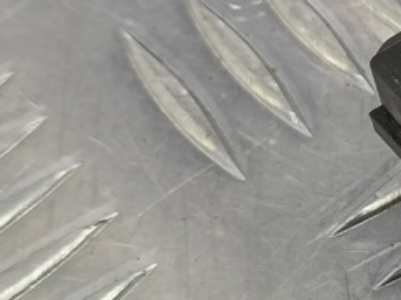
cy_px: 160
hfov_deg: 17.0
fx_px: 1123
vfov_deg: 15.2
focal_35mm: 97
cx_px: 701
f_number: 1.6
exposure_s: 1/50
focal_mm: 4.11
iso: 118
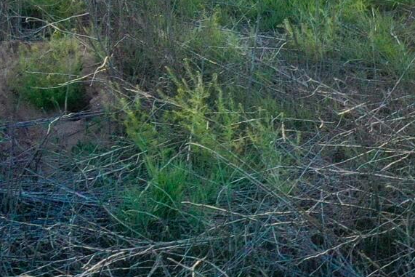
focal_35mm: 147
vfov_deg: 8.9
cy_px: -222
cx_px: -147
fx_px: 1695
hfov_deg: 13.4
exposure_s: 1/100
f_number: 6.3
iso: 100
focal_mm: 10.26
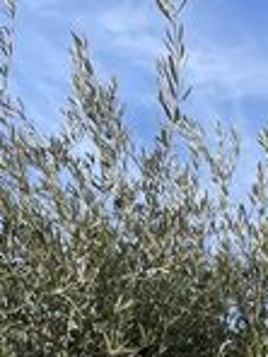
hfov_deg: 15.5
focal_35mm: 88
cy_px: 487
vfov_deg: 20.1
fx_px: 908
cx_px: 400
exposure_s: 1/1511
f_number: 1.6
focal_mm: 4.2
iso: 32
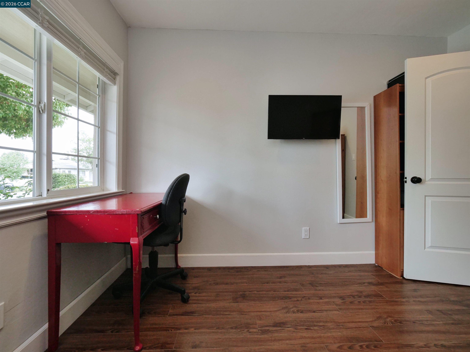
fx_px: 190
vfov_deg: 85.7
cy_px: 176
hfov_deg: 102.1
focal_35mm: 14
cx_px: 235
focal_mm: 7
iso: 800
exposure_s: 1/160
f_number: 5
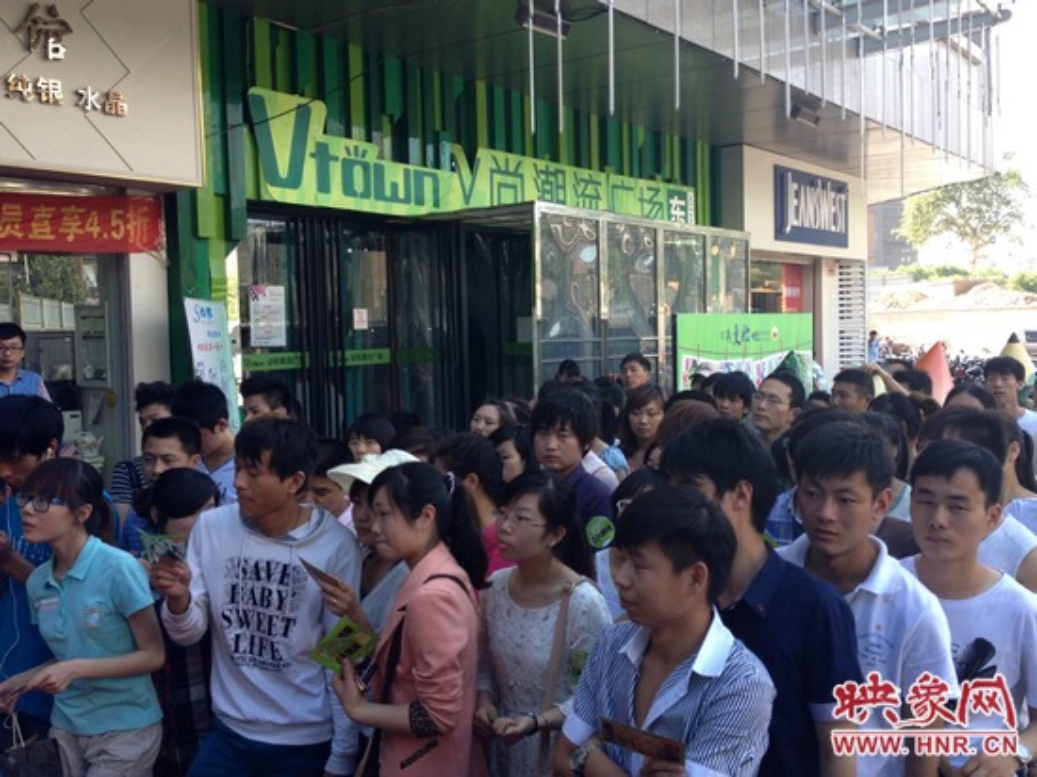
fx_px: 1048
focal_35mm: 35
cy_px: 388
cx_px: 518
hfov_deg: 52.6
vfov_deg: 40.7
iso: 50
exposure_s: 1/147
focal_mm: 4.28
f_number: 2.4
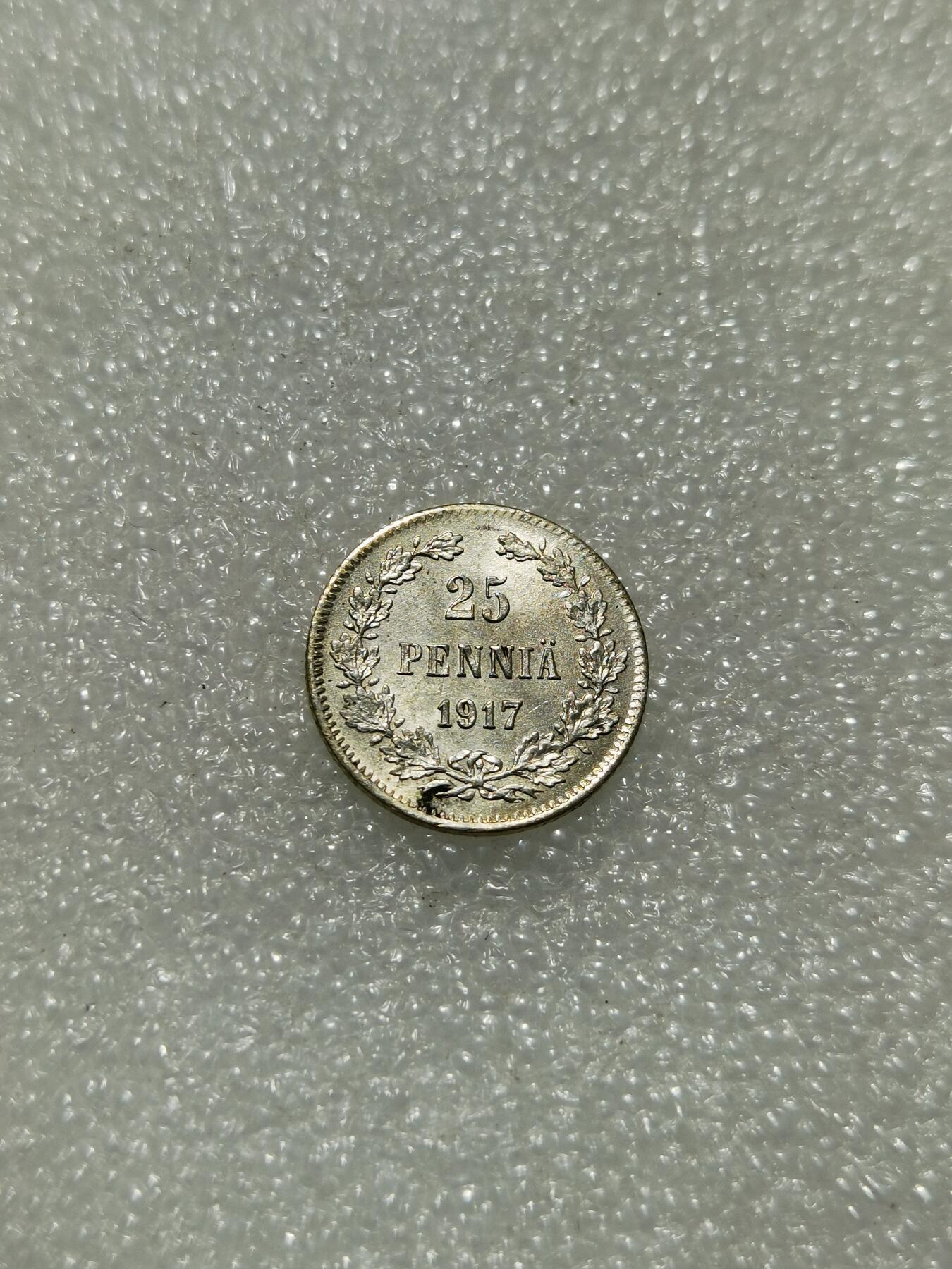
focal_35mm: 57
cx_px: 476
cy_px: 634
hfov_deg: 25.7
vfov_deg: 33.8
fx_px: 2090
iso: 50
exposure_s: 1/125
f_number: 1.9
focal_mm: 6.67
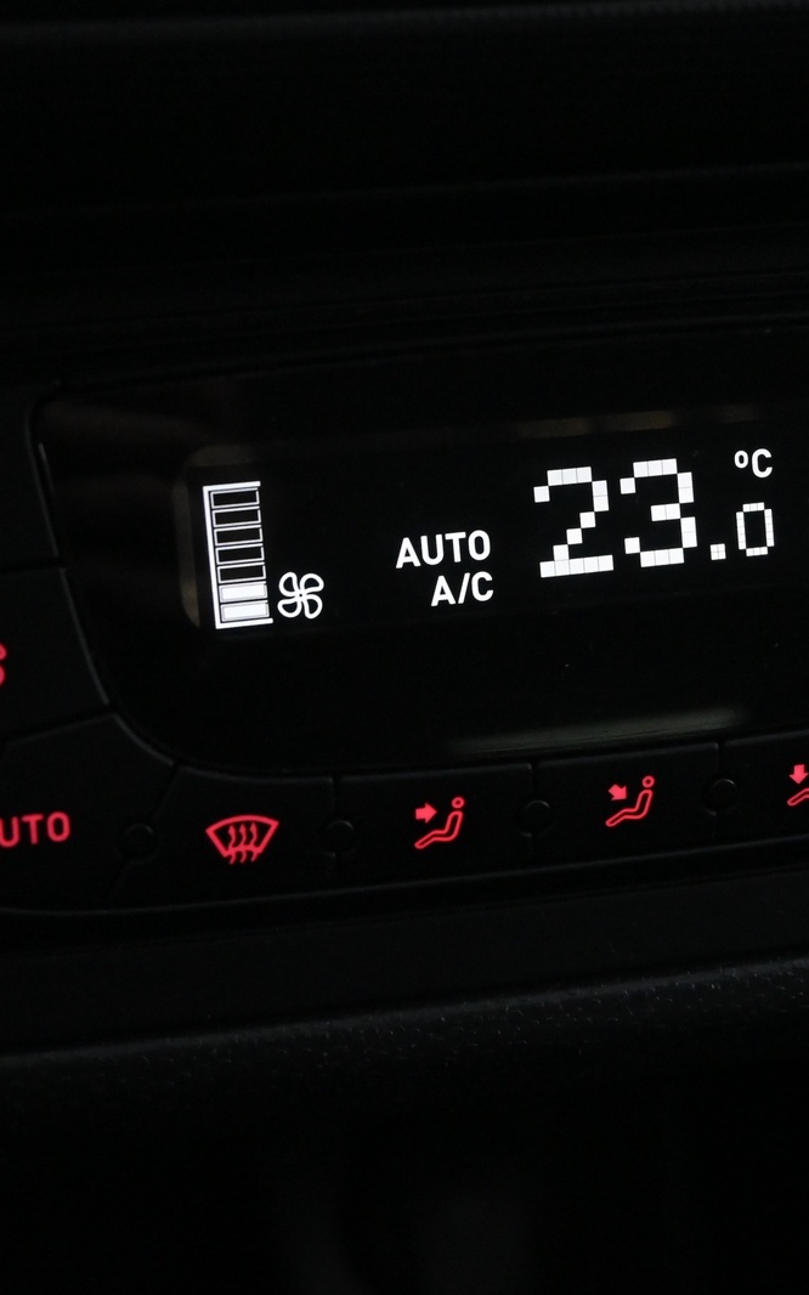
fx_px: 2788
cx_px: 583
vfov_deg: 26.2
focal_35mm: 79
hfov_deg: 16.4
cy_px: 648
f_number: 5
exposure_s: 1/50
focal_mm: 34
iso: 4000
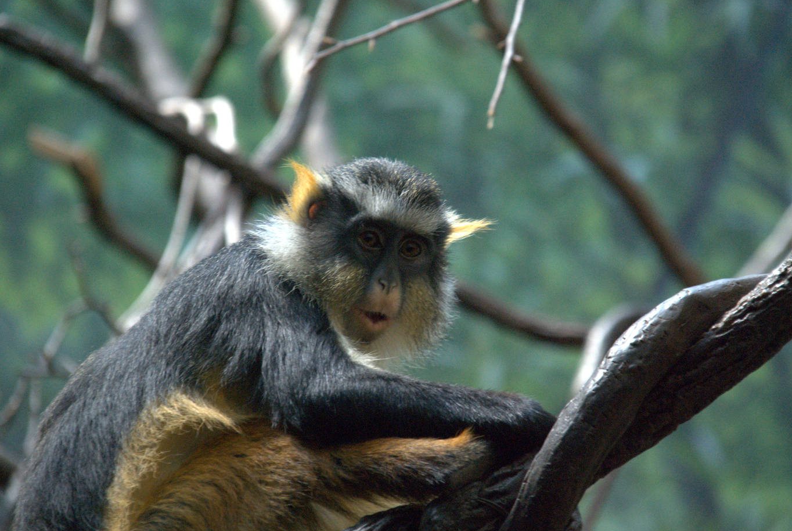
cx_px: 418
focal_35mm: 352
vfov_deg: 3.9
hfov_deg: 5.8
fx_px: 7756
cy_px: 253
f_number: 6.3
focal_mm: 200
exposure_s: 1/160
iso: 1600
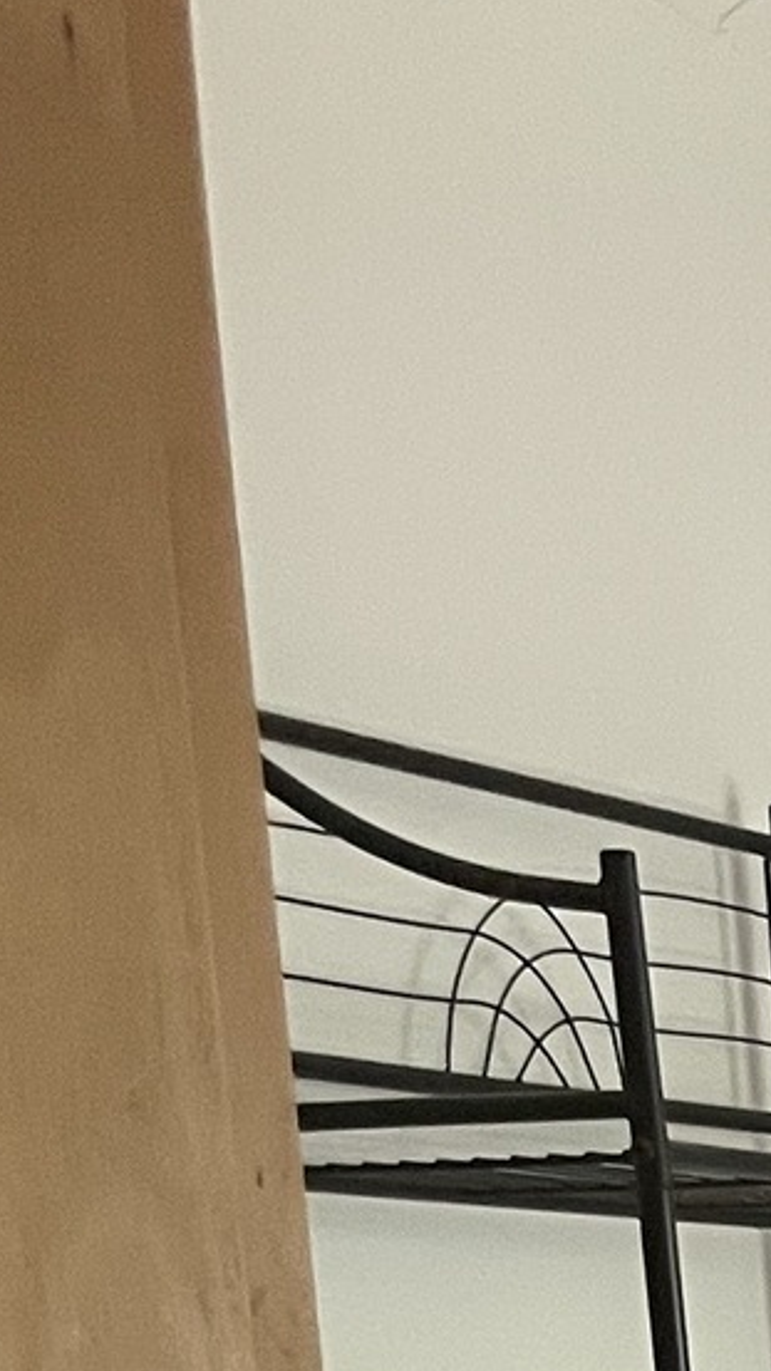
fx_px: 4289
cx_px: 1946
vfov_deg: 15.3
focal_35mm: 118
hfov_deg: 9.1
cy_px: 2583
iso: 250
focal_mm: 4.2
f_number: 1.6
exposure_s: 1/60
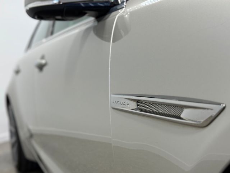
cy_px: 86
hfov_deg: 39.7
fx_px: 319
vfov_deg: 30.3
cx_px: 115
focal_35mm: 48
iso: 64
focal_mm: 6.76
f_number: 1.78
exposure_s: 1/298
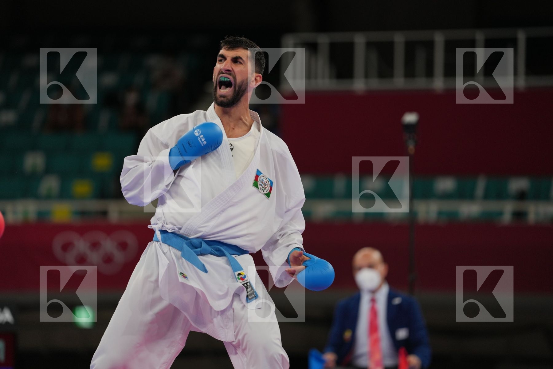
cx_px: 276
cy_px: 184
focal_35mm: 200
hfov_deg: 10.3
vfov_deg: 6.9
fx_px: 3072
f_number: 2.8
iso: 500
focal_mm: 200
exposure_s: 1/1000
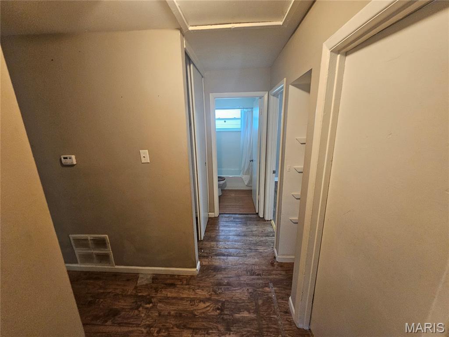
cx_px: 224
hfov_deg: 106.2
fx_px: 169
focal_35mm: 13
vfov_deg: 89.9
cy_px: 168
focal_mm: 2.2
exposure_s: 1/30
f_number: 2.2
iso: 400
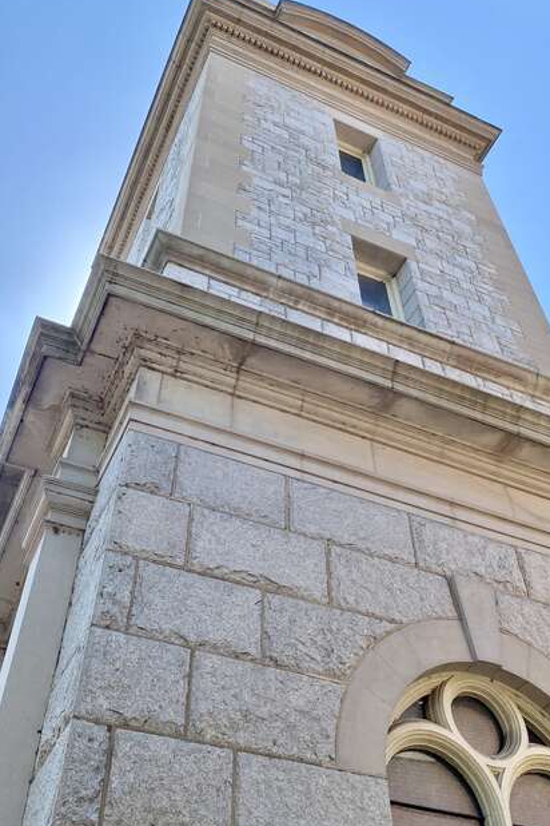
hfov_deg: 37.8
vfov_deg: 54.2
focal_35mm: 35
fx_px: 802
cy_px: 348
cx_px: 314
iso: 32
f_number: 1.8
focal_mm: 4.25
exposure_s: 1/1808
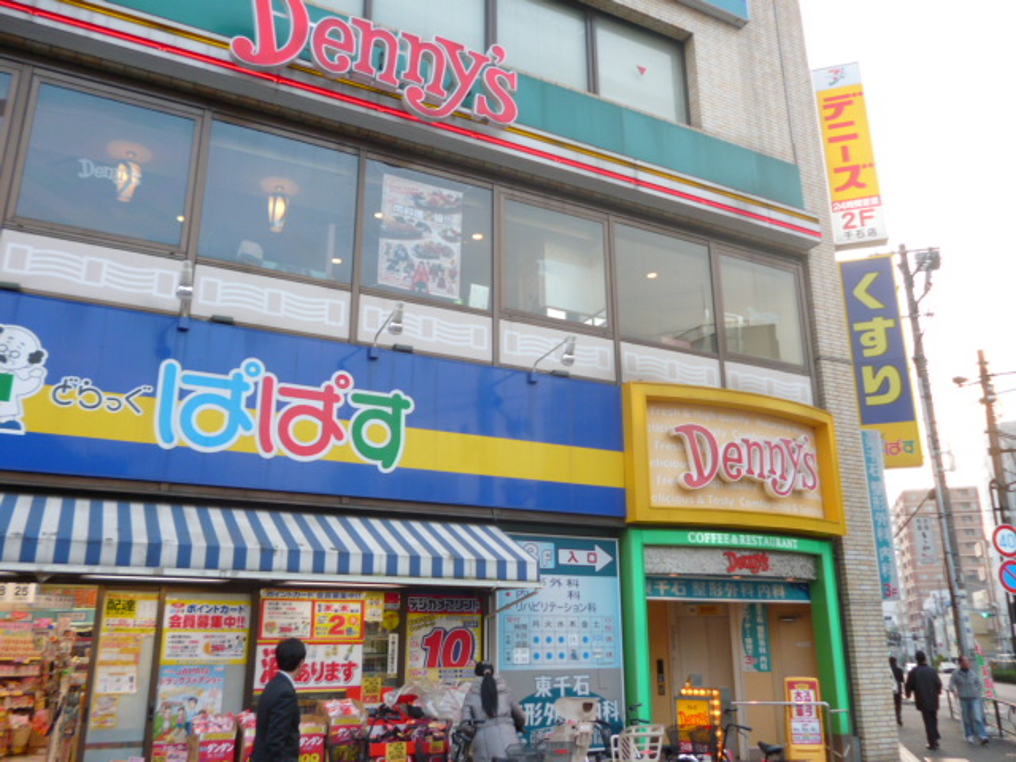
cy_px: 381
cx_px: 508
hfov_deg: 63.4
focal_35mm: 28
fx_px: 822
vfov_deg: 49.7
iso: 100
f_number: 3.1
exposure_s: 1/60
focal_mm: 5
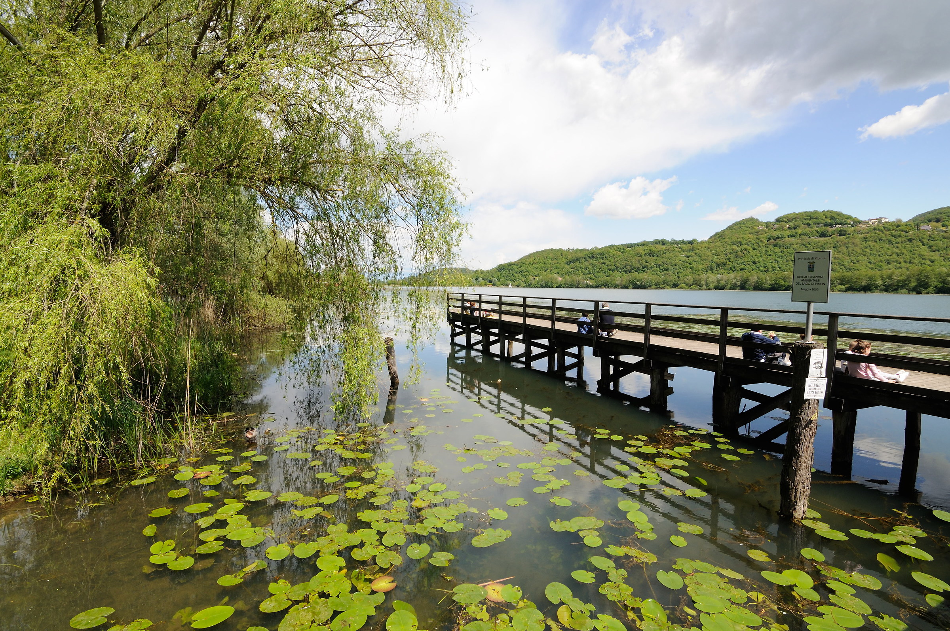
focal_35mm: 16
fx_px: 435
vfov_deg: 71.9
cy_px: 316
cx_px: 475
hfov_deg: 95.0
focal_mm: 11
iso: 200
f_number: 9
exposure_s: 1/320
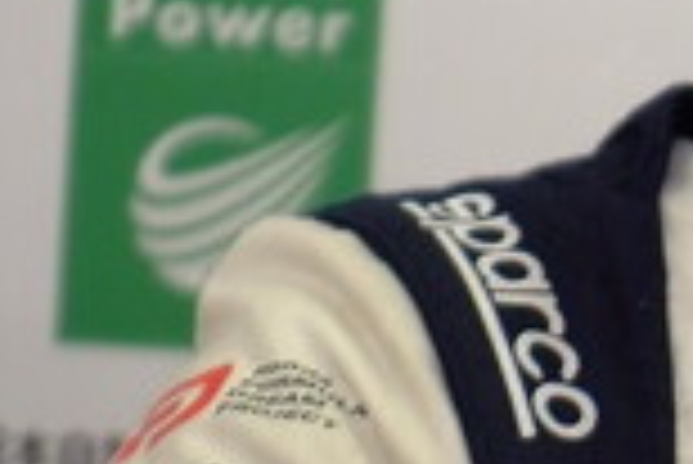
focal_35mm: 1401
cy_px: -140
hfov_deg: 1.5
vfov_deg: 1.0
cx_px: 1359
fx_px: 26994
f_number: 2.8
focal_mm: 200
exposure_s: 1/250
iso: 800
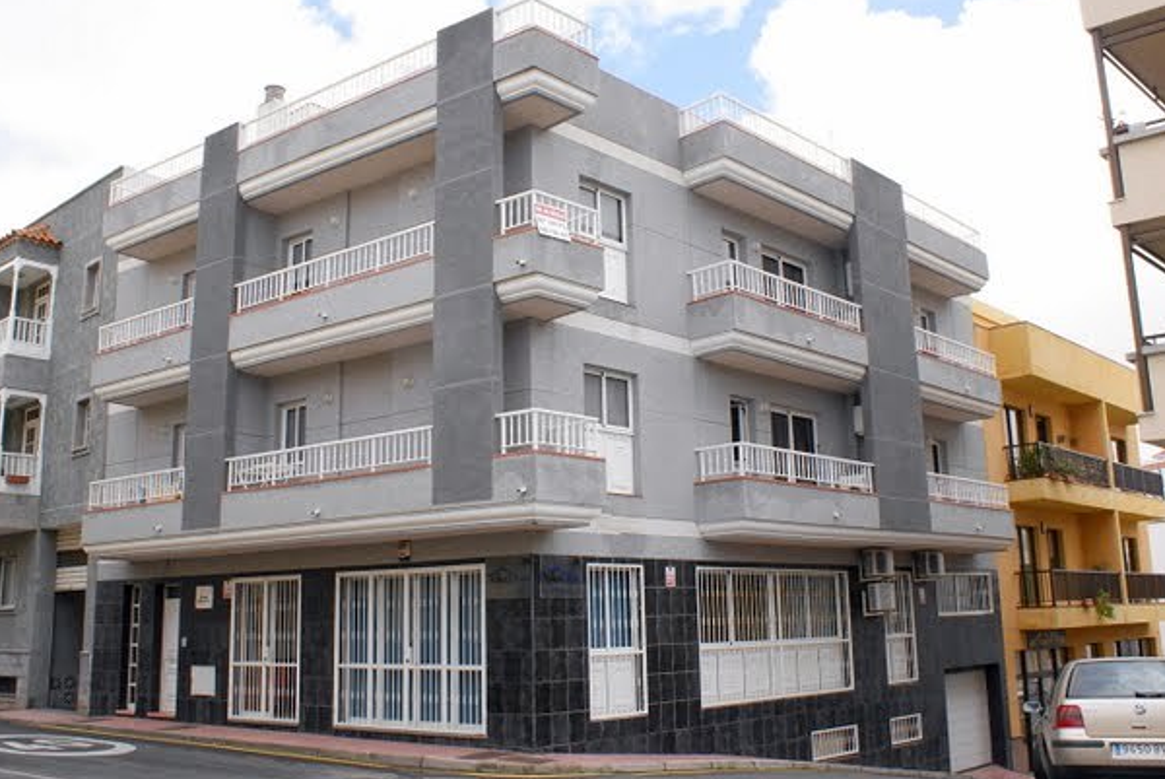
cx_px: 600
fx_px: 1036
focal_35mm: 32
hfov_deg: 58.7
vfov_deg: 41.2
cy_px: 390
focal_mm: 20
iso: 100
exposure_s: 1/80
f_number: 10
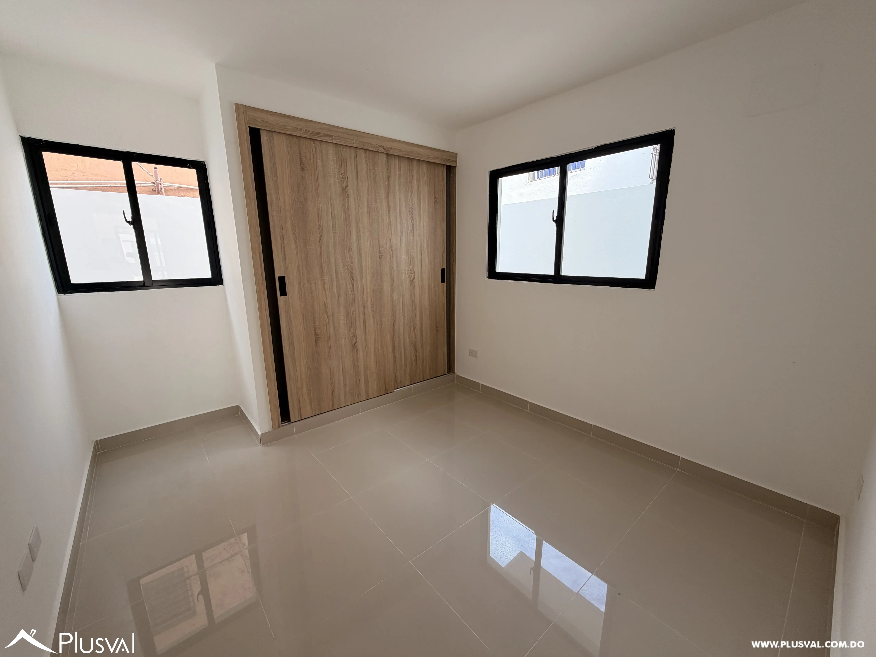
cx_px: 438
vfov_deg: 85.7
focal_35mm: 14
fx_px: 354
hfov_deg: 102.1
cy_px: 328
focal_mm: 2.22
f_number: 2.2
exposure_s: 1/123
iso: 50
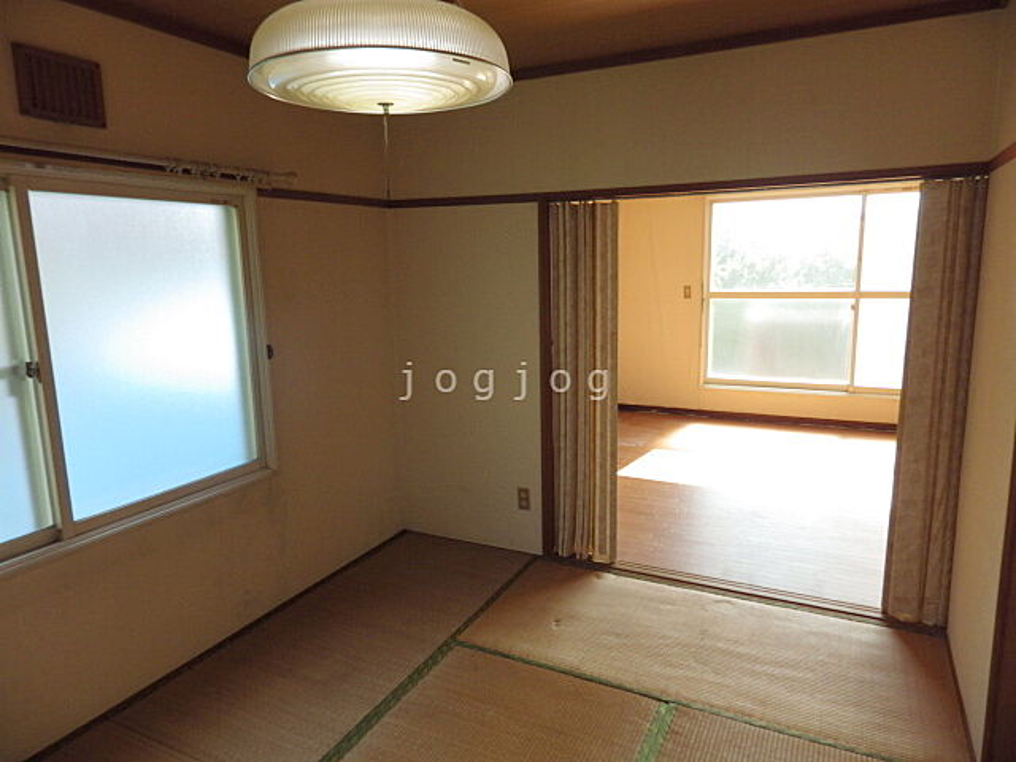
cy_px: 381
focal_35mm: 22
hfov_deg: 76.4
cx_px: 508
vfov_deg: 61.1
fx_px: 646
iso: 100
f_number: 3.1
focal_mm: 4
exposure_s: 1/160
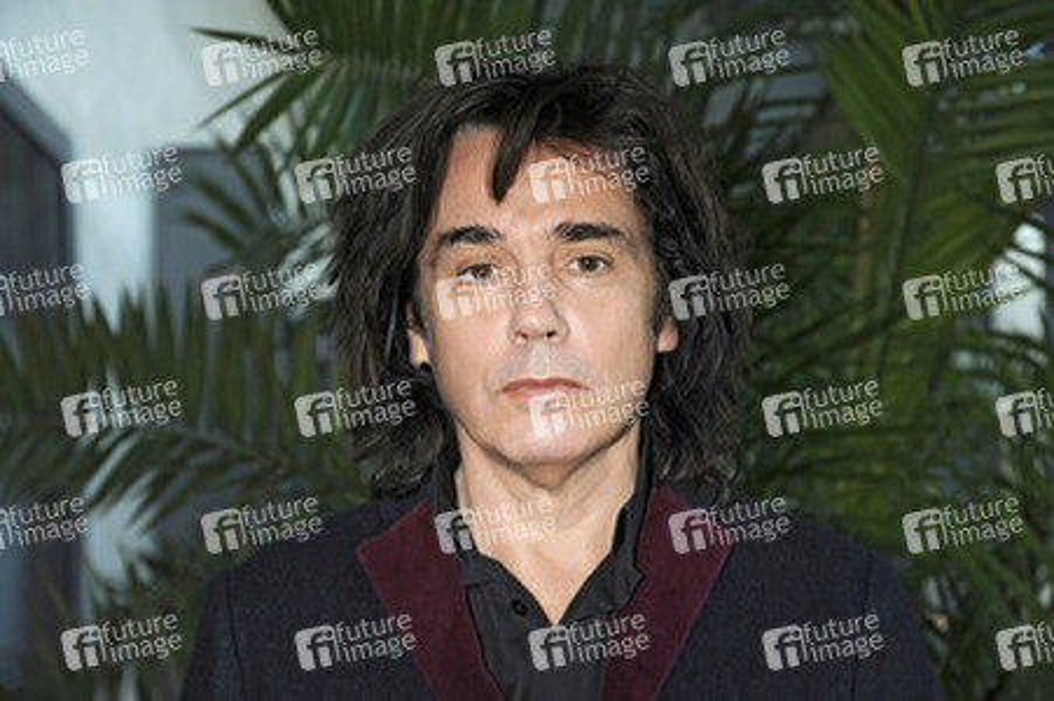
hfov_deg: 23.9
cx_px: 527
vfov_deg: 16.0
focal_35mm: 85
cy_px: 350
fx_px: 2487
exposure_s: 1/160
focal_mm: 85
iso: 500
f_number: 6.3
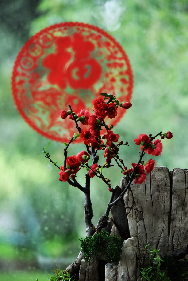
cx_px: 94
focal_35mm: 175
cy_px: 140
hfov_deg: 7.9
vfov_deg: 11.7
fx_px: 1370
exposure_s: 1/160
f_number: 4
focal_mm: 175
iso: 1000
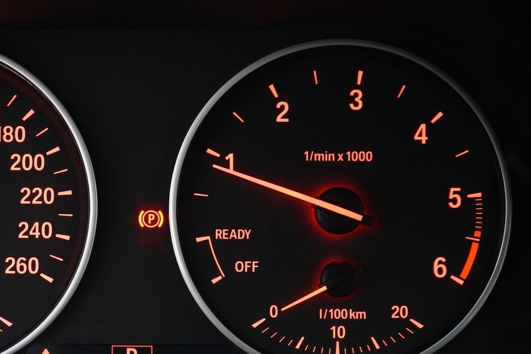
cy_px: 215
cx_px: 151
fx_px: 1165
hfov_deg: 25.4
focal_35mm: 79
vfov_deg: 17.3
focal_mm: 47
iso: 12800
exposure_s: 1/80
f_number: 5
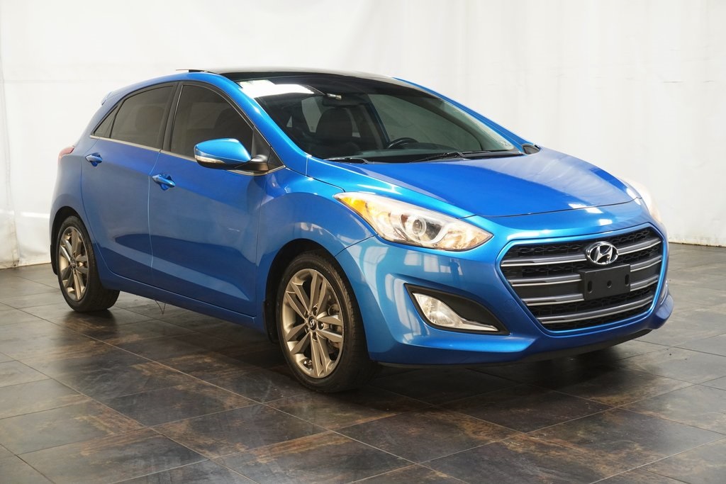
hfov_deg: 40.0
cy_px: 242
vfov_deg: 27.3
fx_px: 998
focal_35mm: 50
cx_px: 363
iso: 2000
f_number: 6.3
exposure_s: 1/60
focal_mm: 33
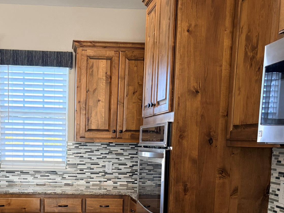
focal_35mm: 48
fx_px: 394
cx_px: 85
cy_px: 188
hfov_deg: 39.0
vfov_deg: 29.1
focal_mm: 5.96
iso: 200
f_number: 1.6
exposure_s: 1/120
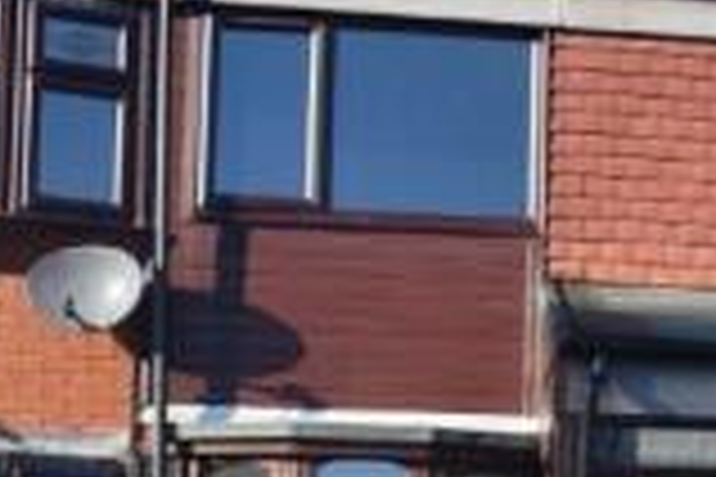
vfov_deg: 12.1
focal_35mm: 111
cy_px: 569
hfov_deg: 16.5
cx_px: 1121
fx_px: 2207
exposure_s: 1/200
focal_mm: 18
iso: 100
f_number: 7.1
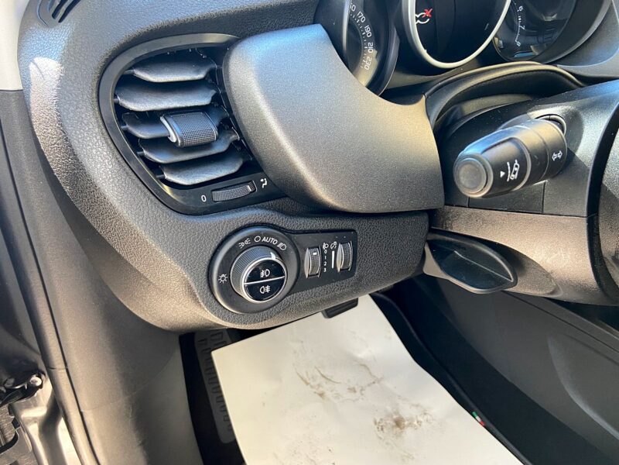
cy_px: 232
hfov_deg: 67.3
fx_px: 465
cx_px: 310
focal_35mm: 26
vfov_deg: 53.1
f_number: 1.8
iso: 125
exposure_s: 1/82
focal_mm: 4.25
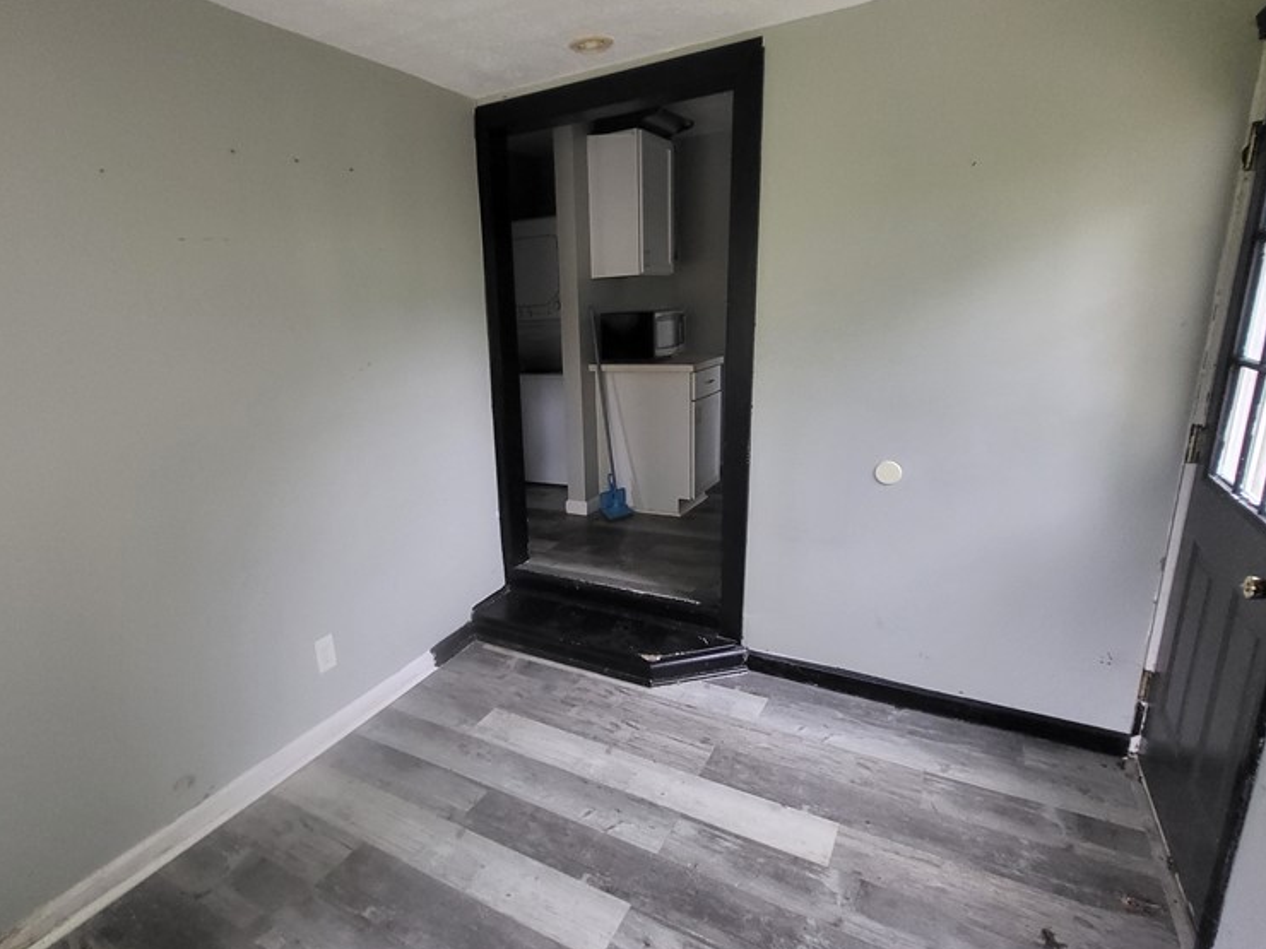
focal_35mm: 18
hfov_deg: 87.4
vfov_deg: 71.6
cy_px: 480
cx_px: 559
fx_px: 658
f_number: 2.2
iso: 500
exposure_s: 1/33.3
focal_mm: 1.74
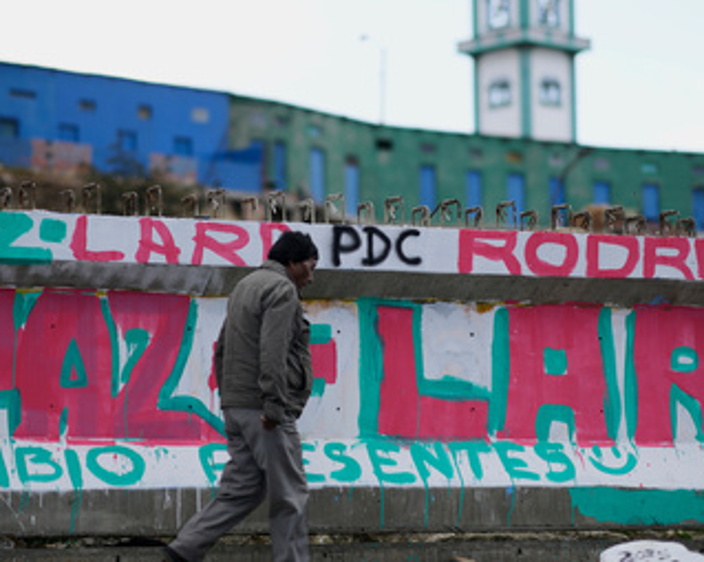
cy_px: 215
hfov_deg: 15.0
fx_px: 2666
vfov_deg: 12.0
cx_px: 344
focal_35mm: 128
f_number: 1.4
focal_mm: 85
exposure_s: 1/3200
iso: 100
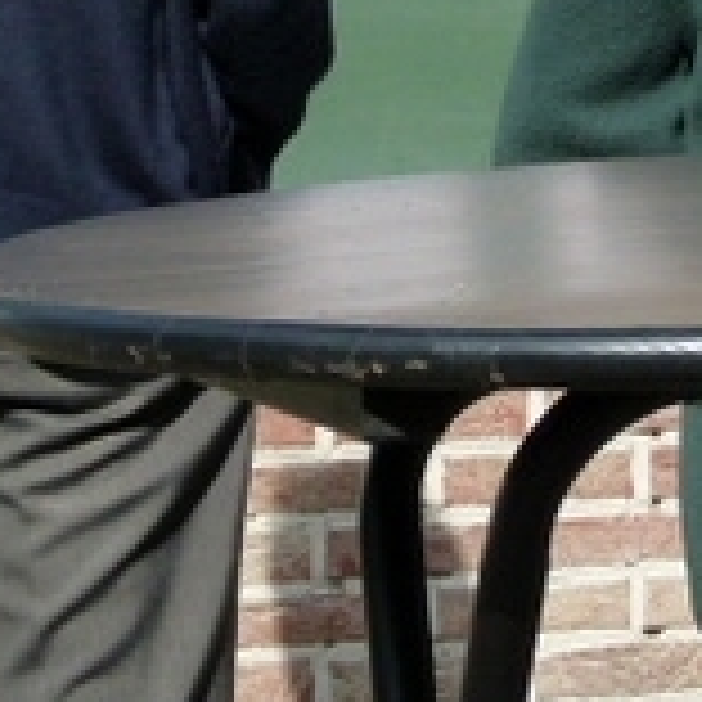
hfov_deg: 4.7
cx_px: 914
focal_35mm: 371
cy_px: -126
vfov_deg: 4.7
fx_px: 8512
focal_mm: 19.6
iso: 160
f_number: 4
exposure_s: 1/800
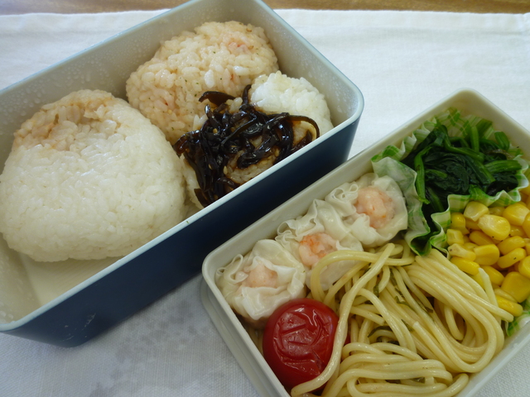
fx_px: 383
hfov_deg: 69.4
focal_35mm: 25
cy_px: 198
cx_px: 265
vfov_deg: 54.9
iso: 80
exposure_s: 1/40
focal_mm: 4.5
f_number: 2.8
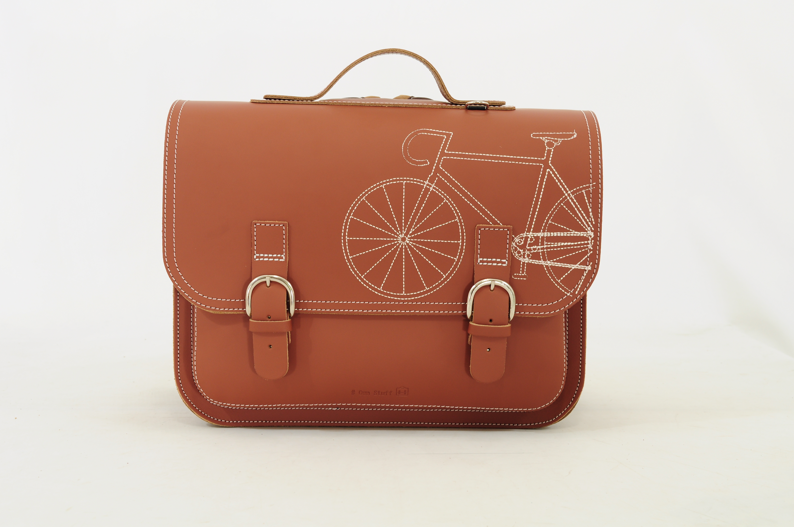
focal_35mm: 51
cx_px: 397
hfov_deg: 38.9
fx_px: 1123
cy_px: 264
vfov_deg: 26.4
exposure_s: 1/25
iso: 200
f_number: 9
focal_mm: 34
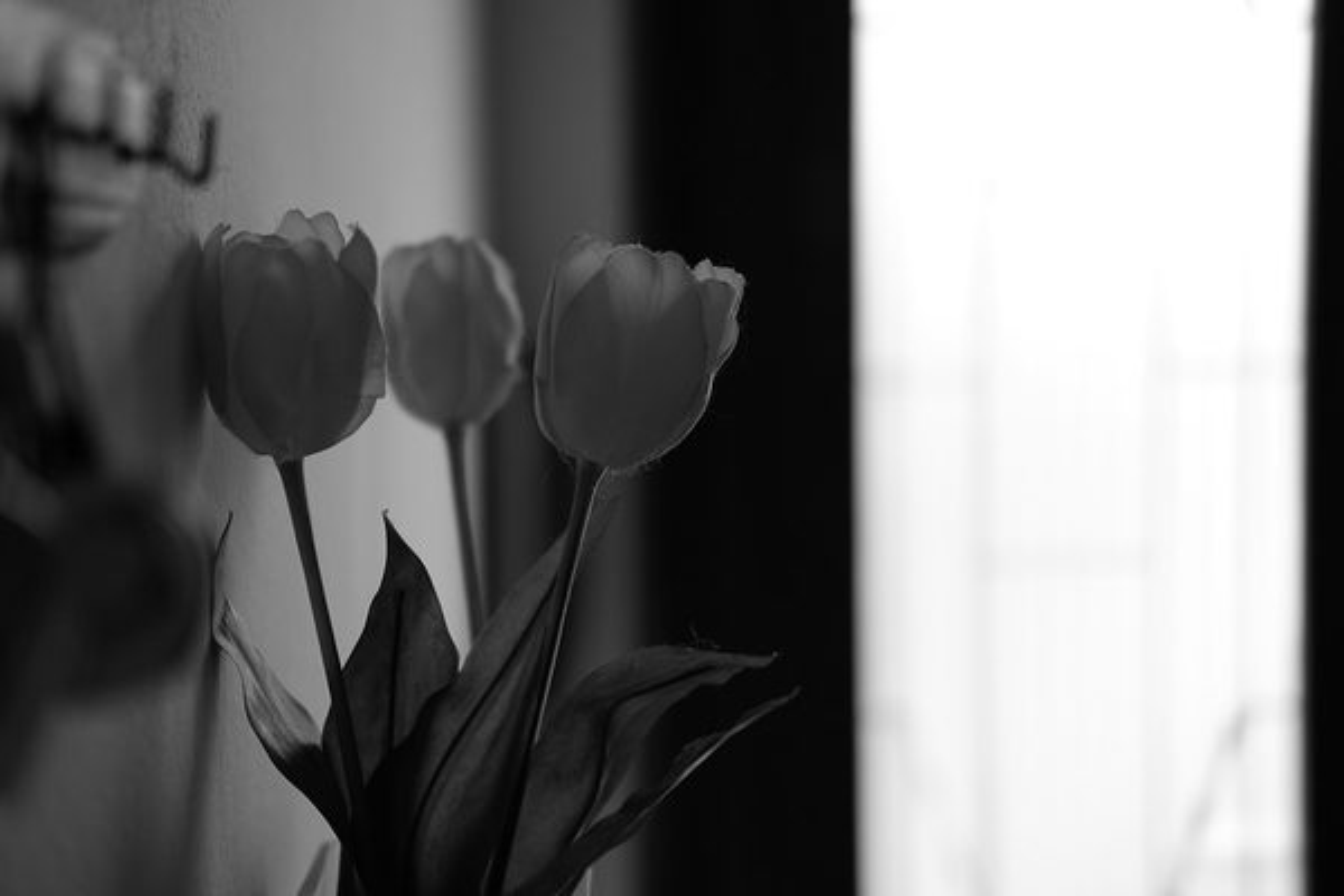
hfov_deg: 37.5
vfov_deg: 25.5
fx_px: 1979
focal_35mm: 53
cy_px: 448
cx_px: 672
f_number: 2
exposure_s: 1/180
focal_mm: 35
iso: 200
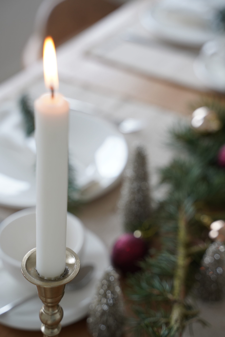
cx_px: 112
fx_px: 562
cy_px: 168
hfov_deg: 22.6
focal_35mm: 60
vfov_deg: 33.4
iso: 800
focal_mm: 60
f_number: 4
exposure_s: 1/160
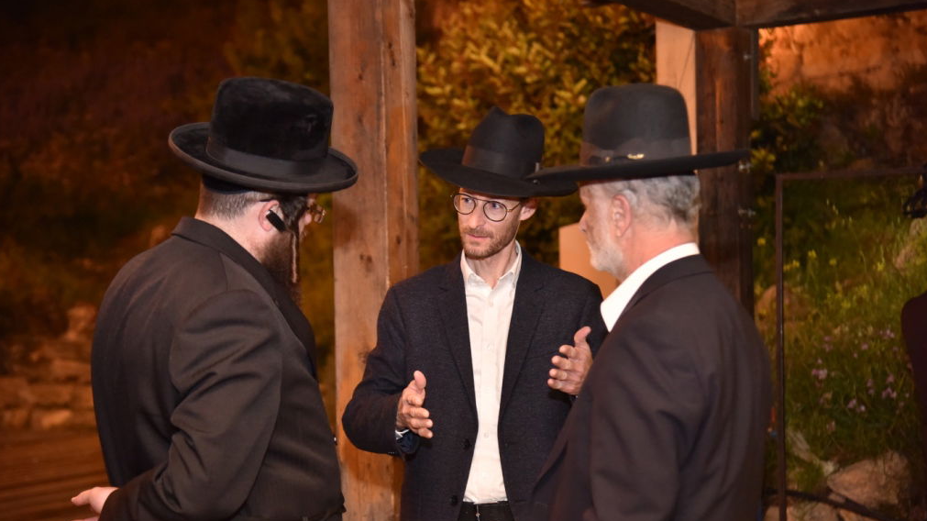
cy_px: 296
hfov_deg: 30.6
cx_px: 460
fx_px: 1696
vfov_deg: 17.5
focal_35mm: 69
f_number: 4
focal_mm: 65
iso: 2000
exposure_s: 1/125
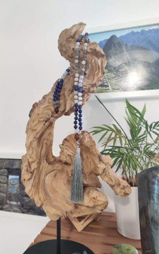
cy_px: 127
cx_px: 63
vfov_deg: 66.5
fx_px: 194
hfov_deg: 44.3
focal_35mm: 28
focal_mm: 4.77
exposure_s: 1/33
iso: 1052
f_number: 1.75
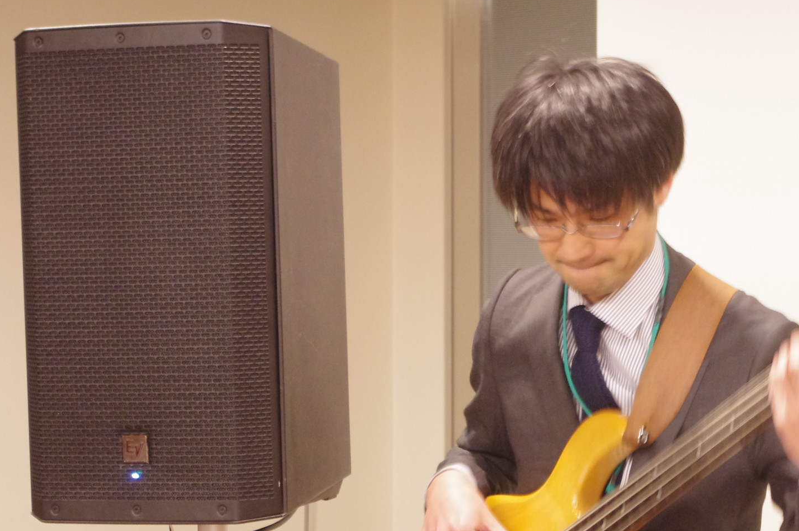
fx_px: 3258
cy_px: 405
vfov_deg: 9.3
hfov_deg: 13.9
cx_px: 589
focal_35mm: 147
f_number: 5.6
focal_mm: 55
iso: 2000
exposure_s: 1/8
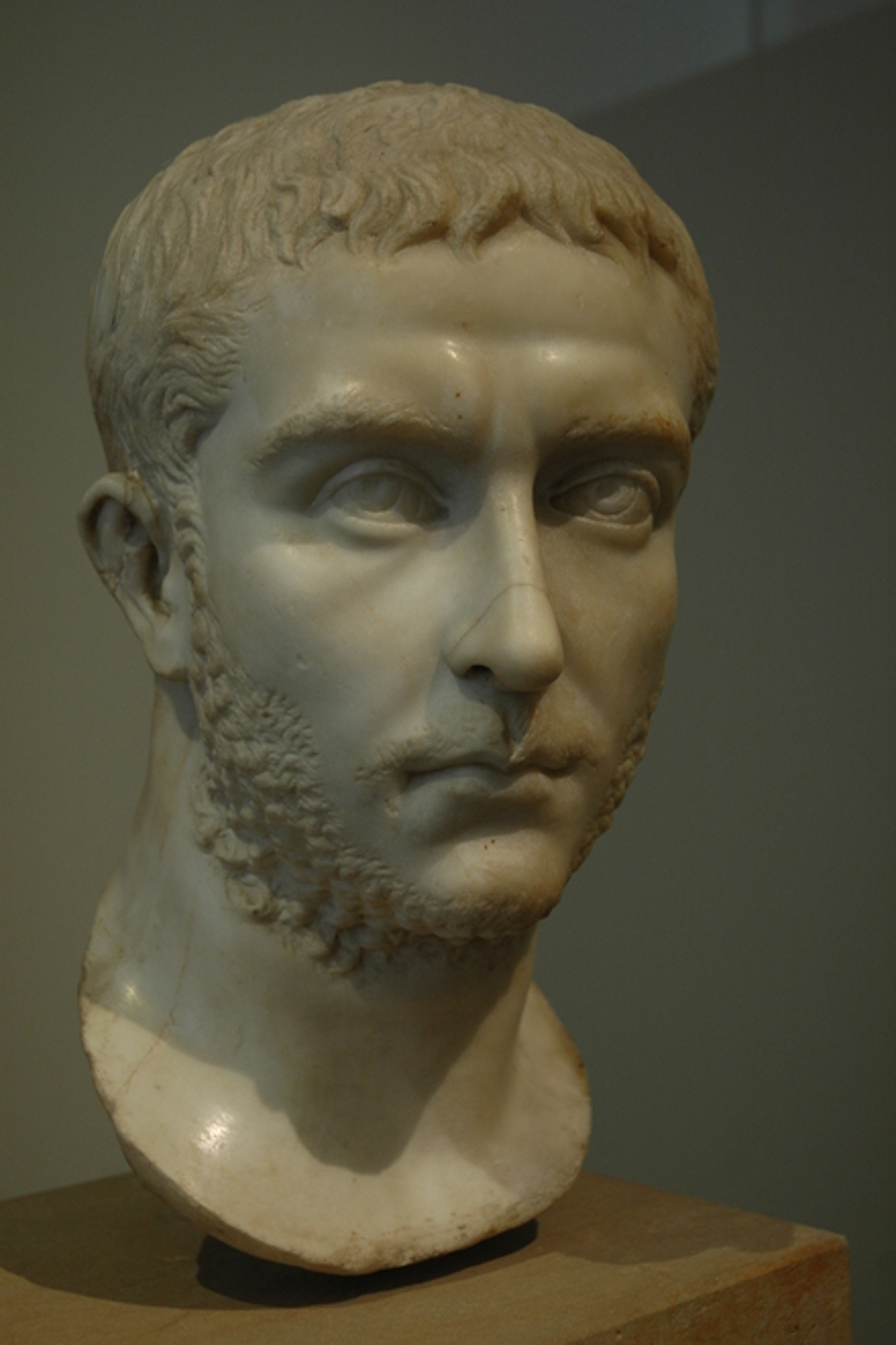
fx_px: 1906
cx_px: 448
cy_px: 672
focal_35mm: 51
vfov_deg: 38.9
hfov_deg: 26.5
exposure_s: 1/80
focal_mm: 34
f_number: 4.2
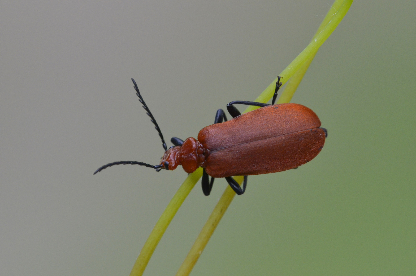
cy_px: 138
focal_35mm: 300
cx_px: 208
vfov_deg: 4.6
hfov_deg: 6.9
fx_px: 3459
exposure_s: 1/80
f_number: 16
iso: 1600
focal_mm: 200
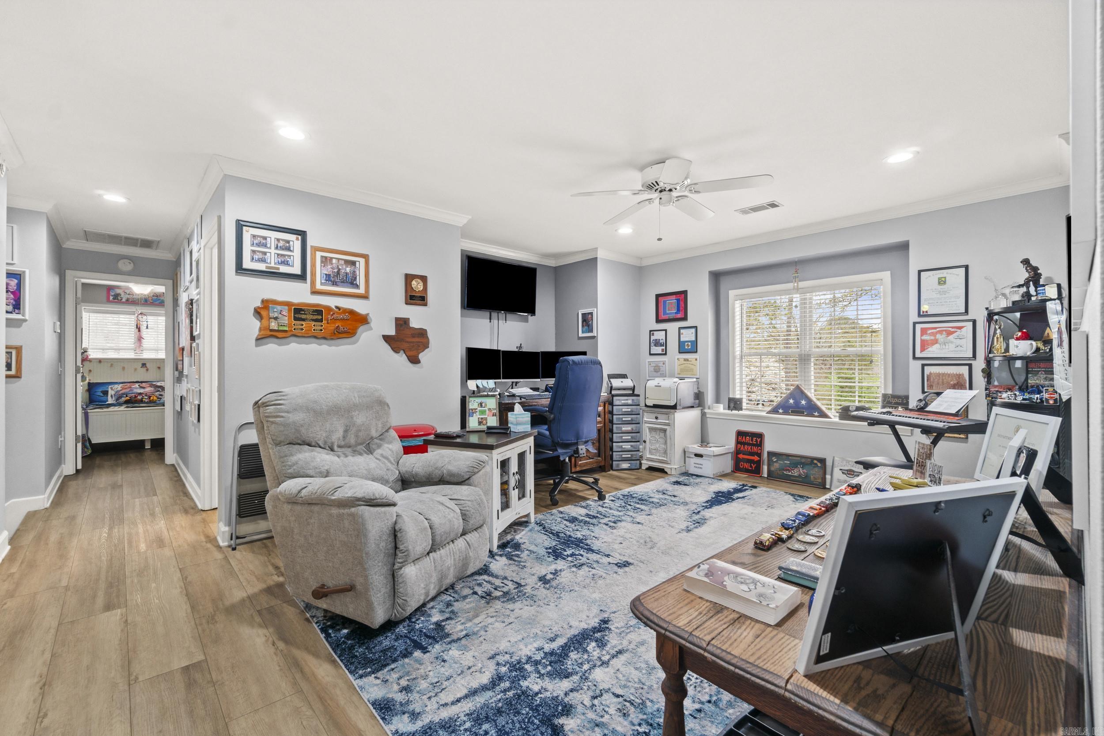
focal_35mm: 15
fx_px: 460
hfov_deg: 100.4
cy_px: 368
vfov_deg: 77.3
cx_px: 552
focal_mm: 10
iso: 250
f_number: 9
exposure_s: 1
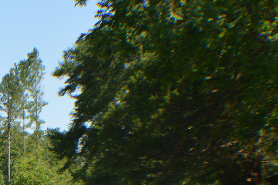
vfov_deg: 10.5
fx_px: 988
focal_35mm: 128
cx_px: -29
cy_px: 218
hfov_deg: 15.6
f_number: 5.6
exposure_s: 1/200
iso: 100
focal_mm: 34
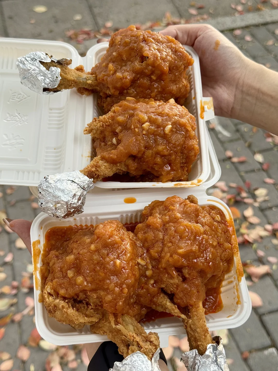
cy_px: 186
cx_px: 139
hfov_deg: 30.3
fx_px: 514
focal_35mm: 48
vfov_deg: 39.7
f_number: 1.78
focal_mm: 6.76
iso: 50
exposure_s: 1/215
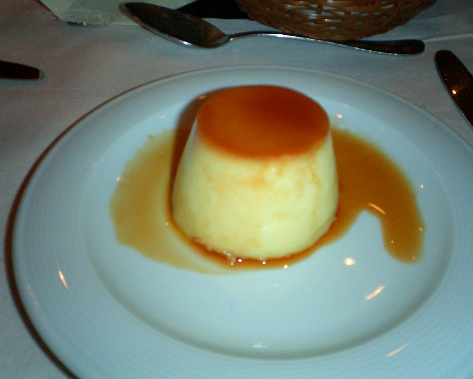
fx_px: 546
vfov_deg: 38.2
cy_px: 188
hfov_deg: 46.8
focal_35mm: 39
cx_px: 245
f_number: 3.5
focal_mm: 5.6
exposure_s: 1/40
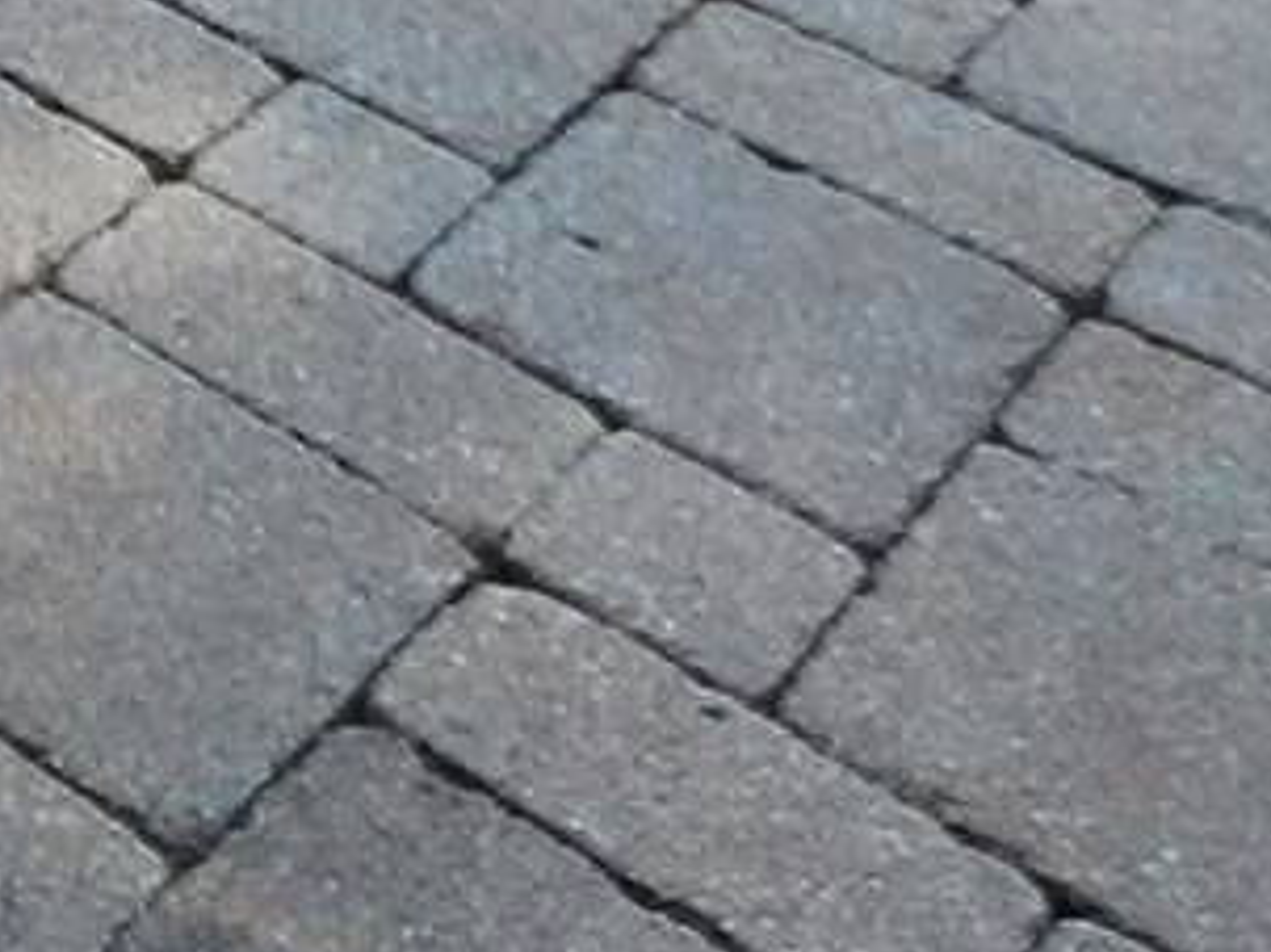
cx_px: -843
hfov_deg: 18.6
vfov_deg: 11.6
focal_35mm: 88
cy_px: -1715
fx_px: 3230
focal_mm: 1.74
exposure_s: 1/724
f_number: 2.2
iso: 40
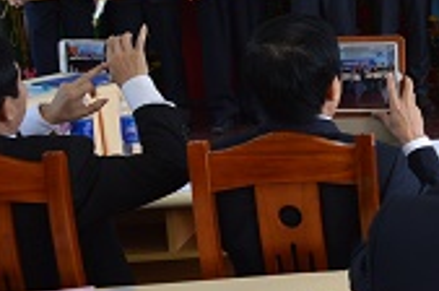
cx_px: 712
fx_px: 1168
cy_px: -49
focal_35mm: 96
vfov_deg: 13.8
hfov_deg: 18.2
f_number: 5
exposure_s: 1/100
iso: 400
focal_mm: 18
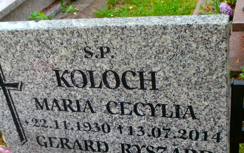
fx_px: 392
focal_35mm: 59
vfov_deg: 21.9
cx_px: 113
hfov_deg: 34.5
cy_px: 103
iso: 100
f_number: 3.9
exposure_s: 1/100
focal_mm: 6.67
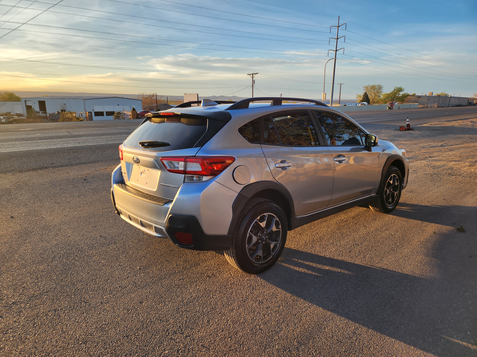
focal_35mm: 23
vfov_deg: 58.9
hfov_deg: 73.9
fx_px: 317
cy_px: 178
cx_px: 238
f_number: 1.8
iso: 12
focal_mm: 6.4
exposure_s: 1/267
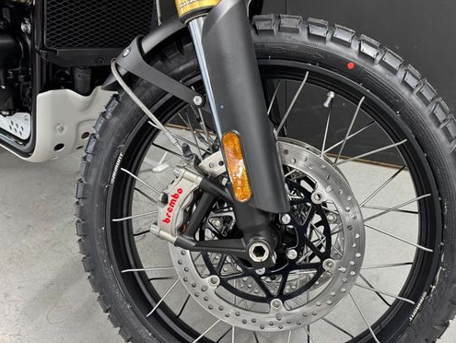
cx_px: 269
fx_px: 409
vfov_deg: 45.3
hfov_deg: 57.9
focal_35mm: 31
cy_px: 204
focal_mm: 6.76
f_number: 1.78
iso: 250
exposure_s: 1/50
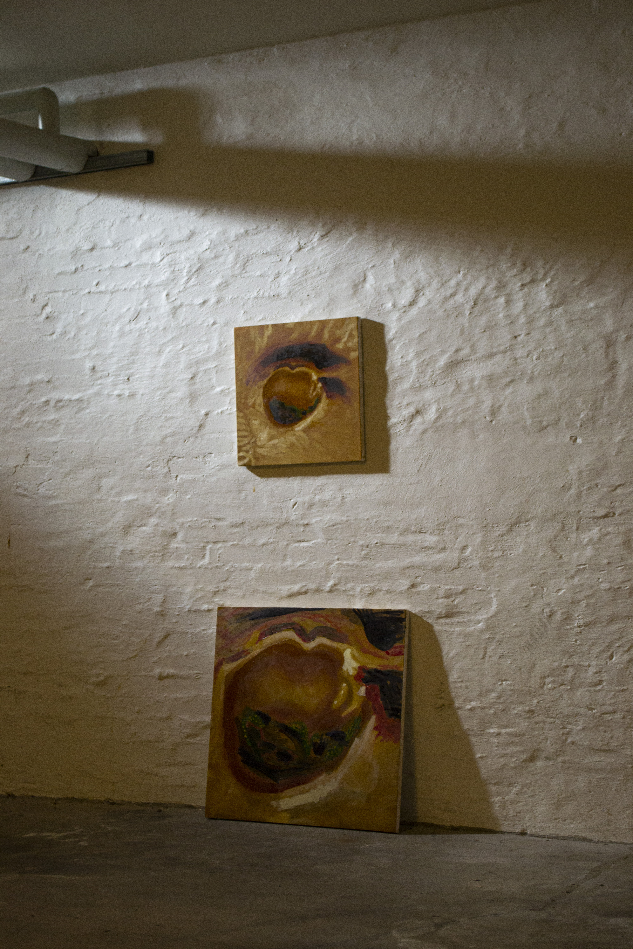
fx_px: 1661
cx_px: 316
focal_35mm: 63
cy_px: 474
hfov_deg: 21.6
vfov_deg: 31.9
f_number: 5.3
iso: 400
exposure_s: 1/10
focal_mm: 42
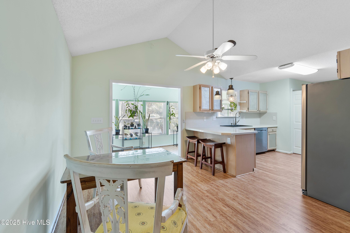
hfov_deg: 100.4
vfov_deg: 77.3
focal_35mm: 15
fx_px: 146
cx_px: 175
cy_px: 116
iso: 100
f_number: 4.5
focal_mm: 10
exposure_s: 1/5
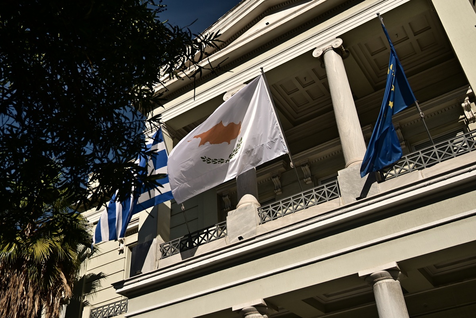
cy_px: 159
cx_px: 238
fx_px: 476
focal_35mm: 36
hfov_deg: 53.1
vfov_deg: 36.9
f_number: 4
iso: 250
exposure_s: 1/6400
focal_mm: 24
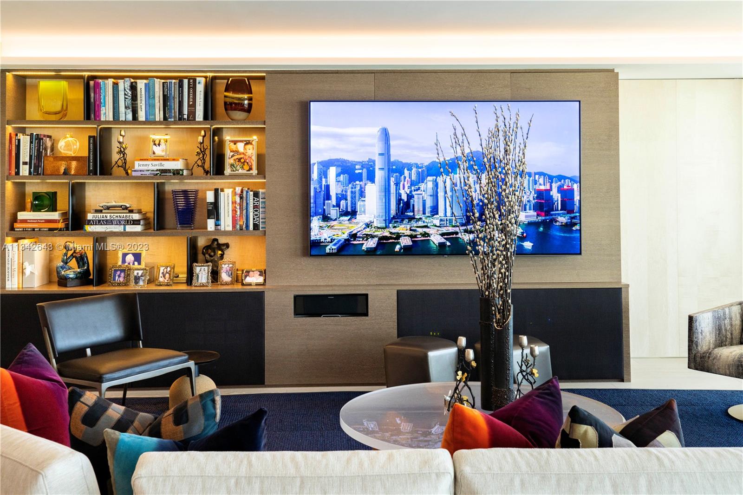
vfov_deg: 37.8
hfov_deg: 54.4
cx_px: 372
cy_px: 248
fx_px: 722
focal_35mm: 35
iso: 200
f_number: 11
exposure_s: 1/25
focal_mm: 35
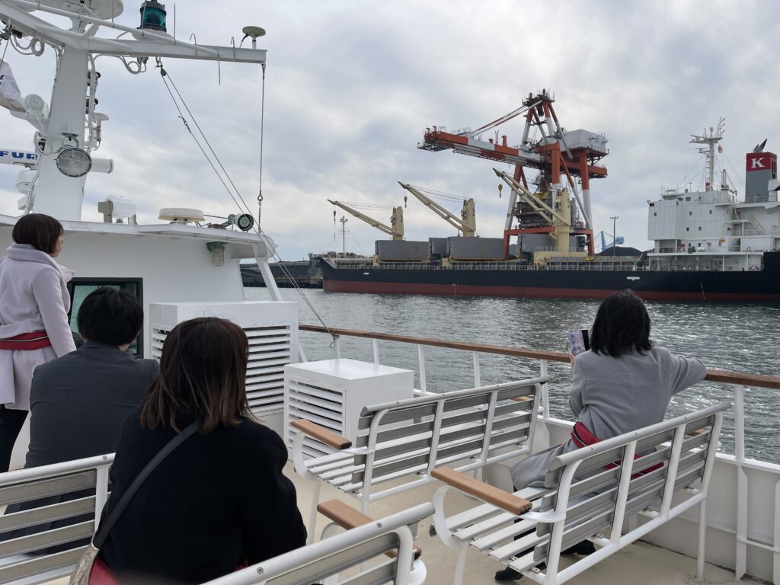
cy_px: 292
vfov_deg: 53.1
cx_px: 390
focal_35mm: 26
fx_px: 586
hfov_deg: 67.3
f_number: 1.6
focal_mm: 5.1
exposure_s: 1/4717
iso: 32
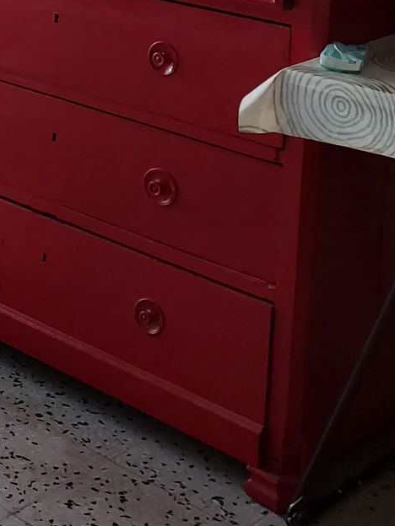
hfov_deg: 16.5
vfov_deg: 21.8
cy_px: -129
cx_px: -184
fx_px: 1248
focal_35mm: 82
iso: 125
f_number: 1.8
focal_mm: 4.6
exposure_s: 1/50
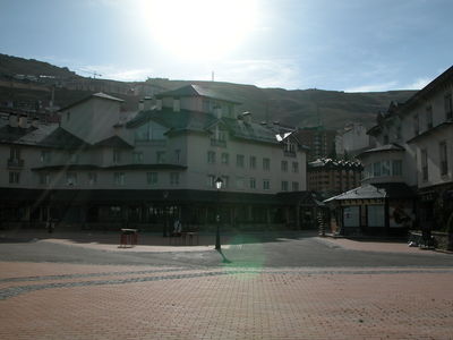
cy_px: 170
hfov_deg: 52.6
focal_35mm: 35
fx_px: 458
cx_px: 226
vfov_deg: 40.7
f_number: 8
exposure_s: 1/620
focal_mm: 8.9
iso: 100
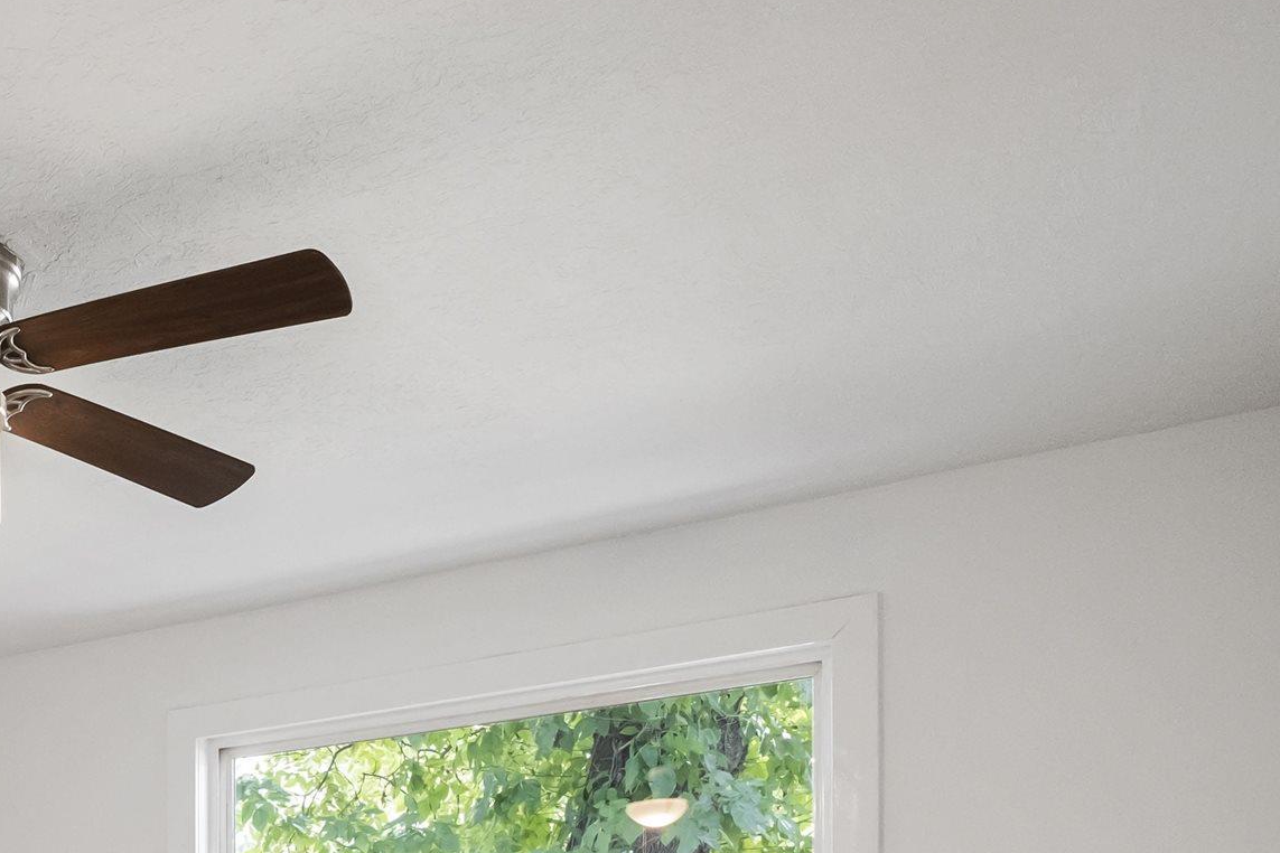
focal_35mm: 43
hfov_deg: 37.4
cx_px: -153
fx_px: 1529
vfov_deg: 26.4
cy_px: 1113
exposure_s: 1/8
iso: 1250
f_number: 8
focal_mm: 10.5
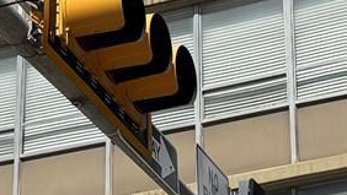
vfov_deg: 6.4
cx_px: 203
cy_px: 174
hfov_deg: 11.3
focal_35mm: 190
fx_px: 1749
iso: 80
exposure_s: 1/10417
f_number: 1.78
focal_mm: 6.76
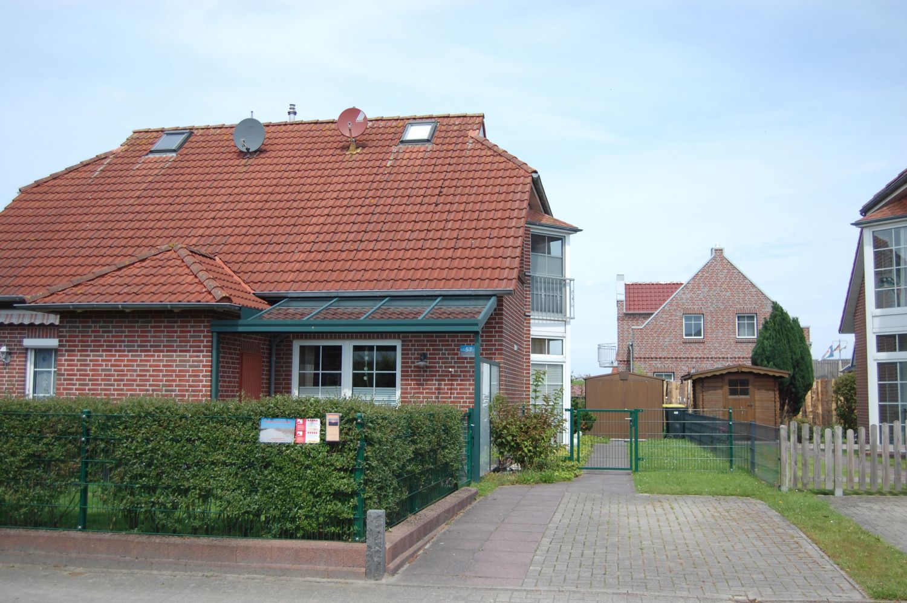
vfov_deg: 36.8
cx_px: 454
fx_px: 906
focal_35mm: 36
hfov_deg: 53.2
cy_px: 302
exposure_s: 1/1000
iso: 200
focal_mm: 24
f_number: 4
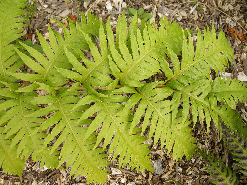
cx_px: 124
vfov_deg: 40.7
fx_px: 250
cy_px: 92
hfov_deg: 52.6
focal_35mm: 35
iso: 64
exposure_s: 1/52
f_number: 3.4
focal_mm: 7.5
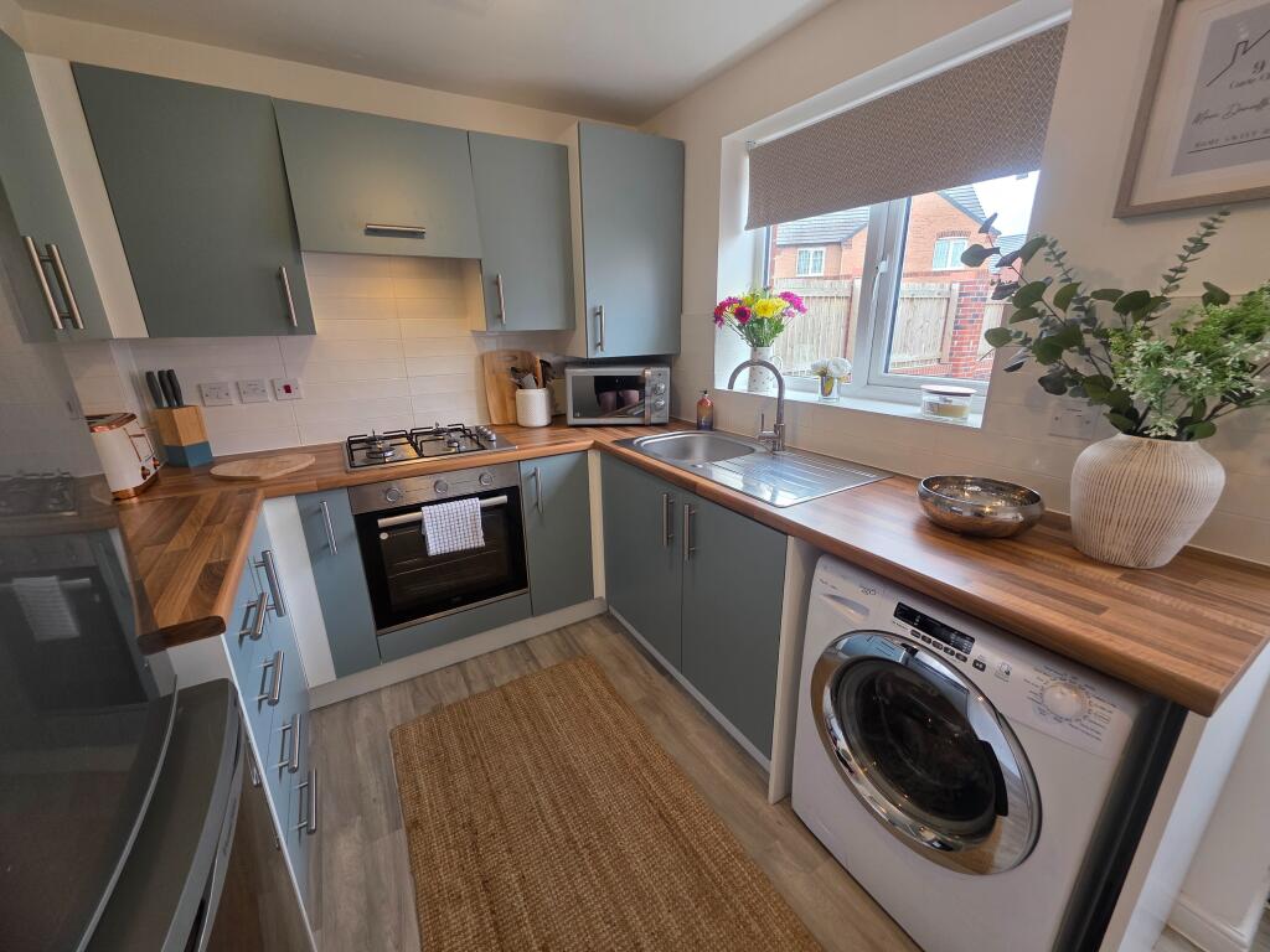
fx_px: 477
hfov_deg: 106.2
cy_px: 476
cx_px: 635
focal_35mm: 13
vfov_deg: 89.9
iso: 100
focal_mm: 2.2
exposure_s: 1/100
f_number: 1.9
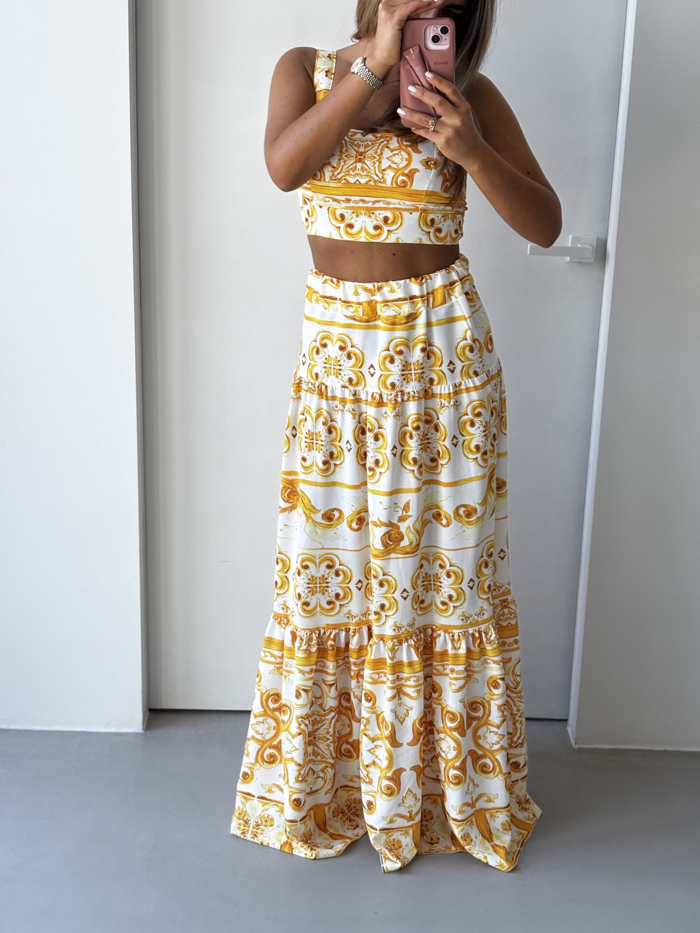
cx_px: 350
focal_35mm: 52
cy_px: 466
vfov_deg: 36.8
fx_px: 1402
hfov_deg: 28.0
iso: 40
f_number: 1.6
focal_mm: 5.96
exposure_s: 1/121
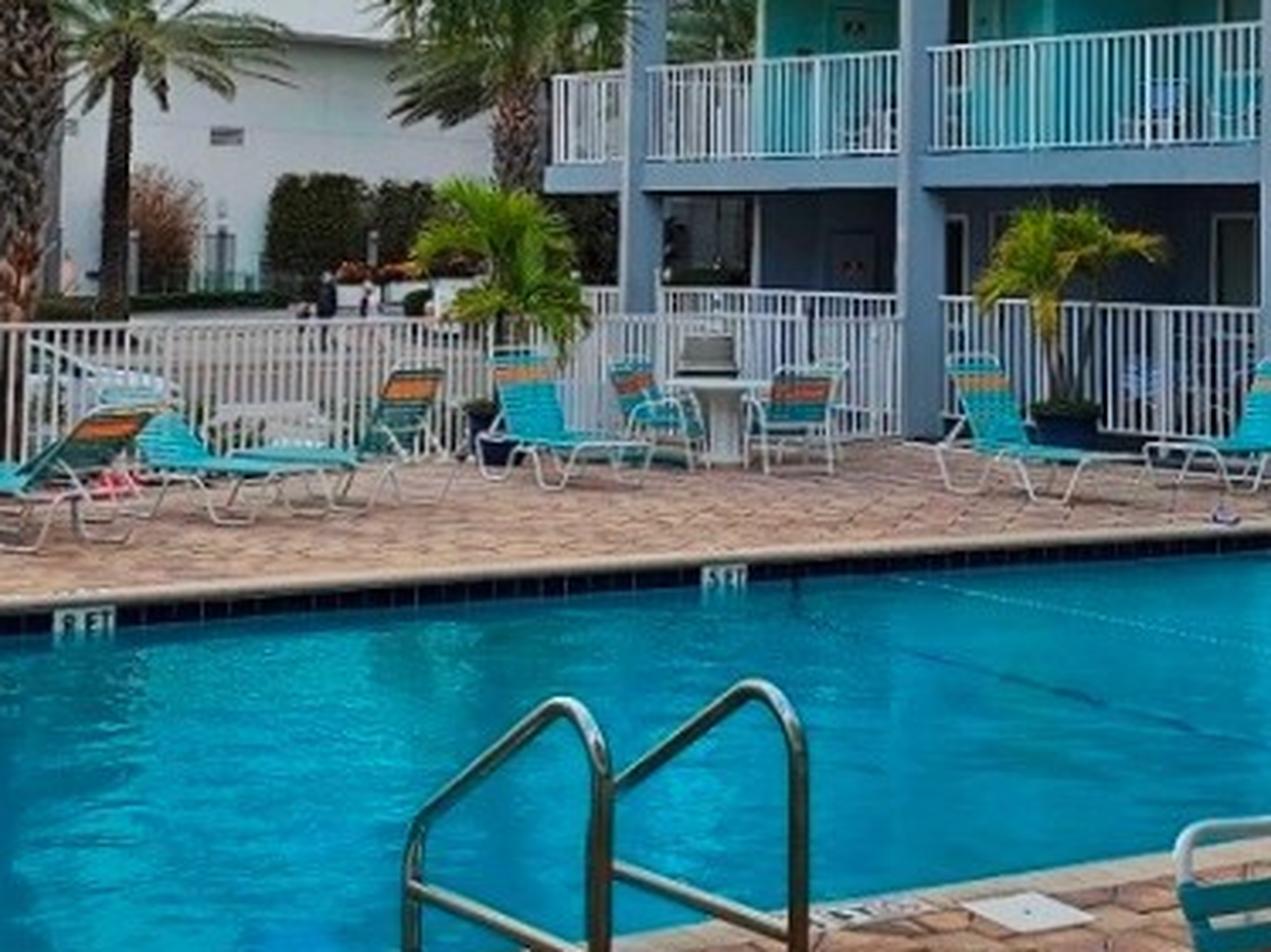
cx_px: 673
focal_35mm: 63
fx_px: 2312
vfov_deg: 22.8
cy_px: 153
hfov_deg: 30.7
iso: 50
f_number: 1.7
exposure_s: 1/359
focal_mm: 6.3
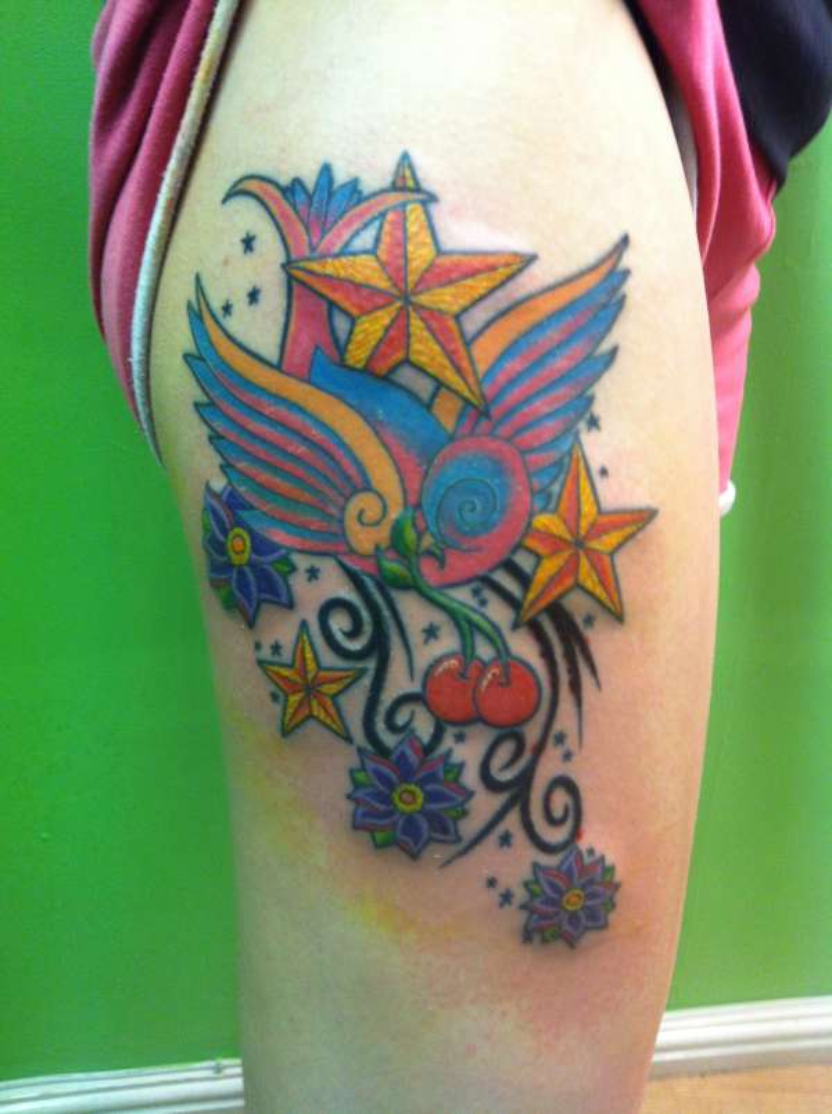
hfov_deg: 40.6
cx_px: 416
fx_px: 1124
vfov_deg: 52.7
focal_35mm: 35
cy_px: 557
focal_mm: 3.85
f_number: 2.8
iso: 125
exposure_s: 1/15
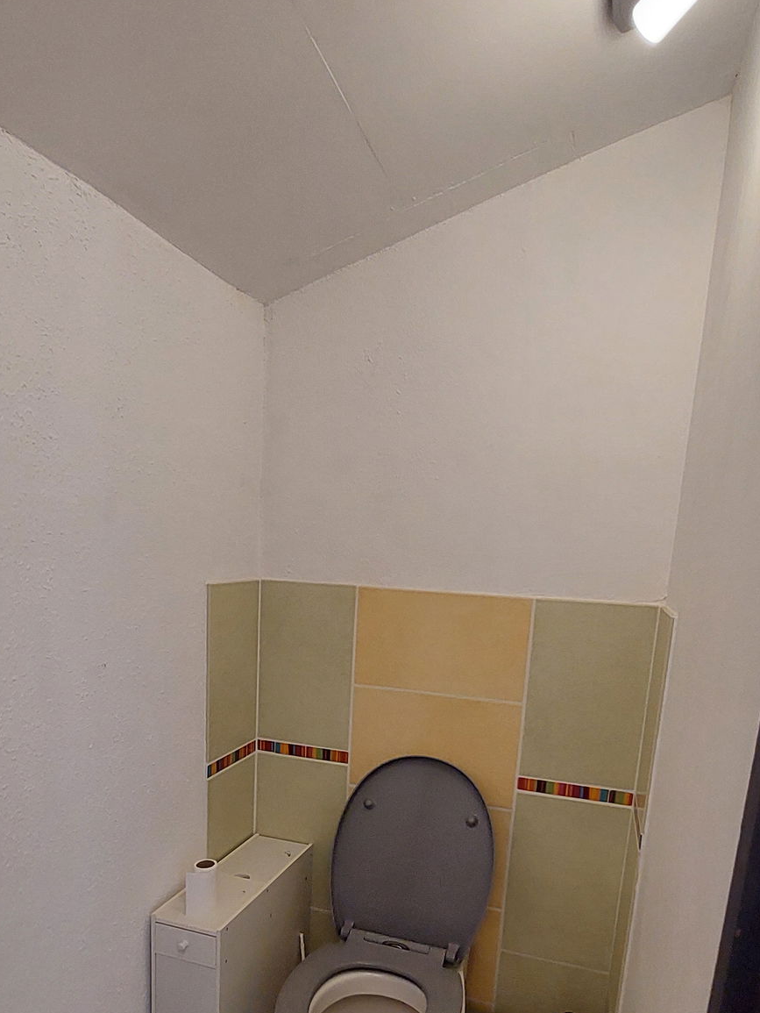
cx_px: 341
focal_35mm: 24
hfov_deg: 56.7
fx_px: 702
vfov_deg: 68.9
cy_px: 699
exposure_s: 1/50
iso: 160
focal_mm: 1.74
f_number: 2.2
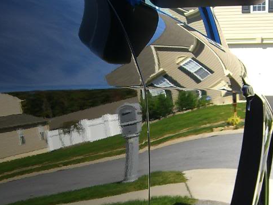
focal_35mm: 81
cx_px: 126
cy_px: 164
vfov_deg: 18.0
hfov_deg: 24.1
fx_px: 639
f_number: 8
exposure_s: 1/100
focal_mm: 7.9
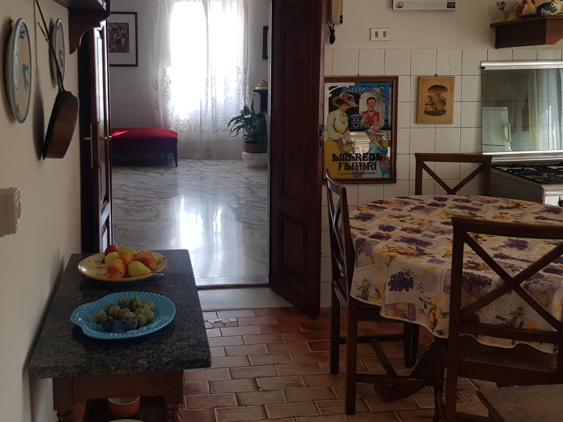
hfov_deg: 49.8
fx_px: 602
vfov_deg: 38.3
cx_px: 224
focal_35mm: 37
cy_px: 141
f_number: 1.7
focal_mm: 4.3
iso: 64
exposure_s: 1/100
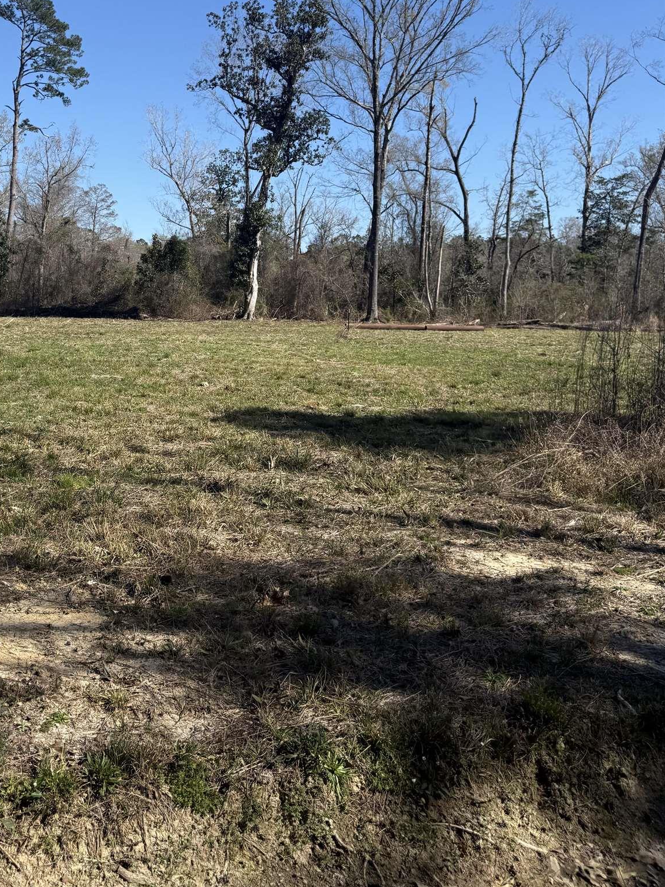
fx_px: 922
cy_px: 297
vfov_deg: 50.5
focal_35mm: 36
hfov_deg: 38.7
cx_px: 169
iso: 80
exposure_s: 1/3759
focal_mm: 6.76
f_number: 1.78
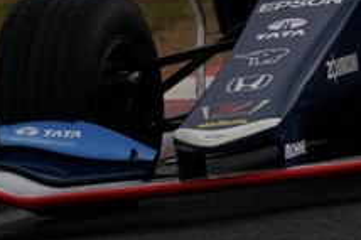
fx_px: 20255
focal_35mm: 2023
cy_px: -78
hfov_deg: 1.0
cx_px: 435
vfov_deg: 0.7
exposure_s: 1/1000
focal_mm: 600
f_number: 5.6
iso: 400
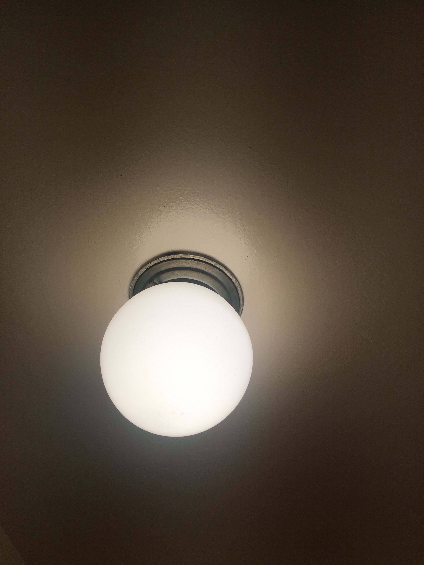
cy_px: 282
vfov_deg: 61.7
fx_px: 474
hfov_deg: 48.2
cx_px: 212
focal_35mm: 29
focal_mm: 4.15
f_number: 2.2
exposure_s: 1/252
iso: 25
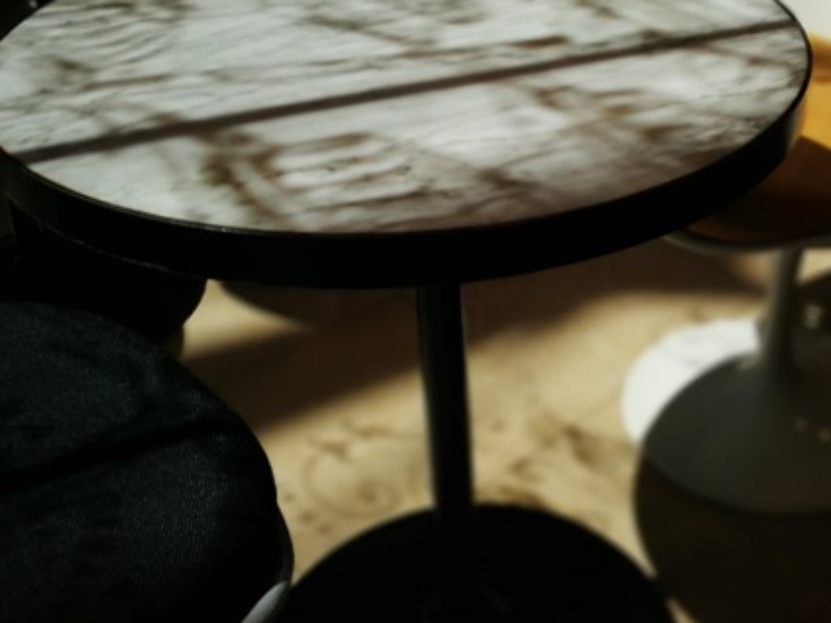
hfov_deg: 40.2
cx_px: 617
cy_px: 204
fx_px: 1104
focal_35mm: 46
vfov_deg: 31.2
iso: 50
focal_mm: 4.5
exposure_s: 1/1072
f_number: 4
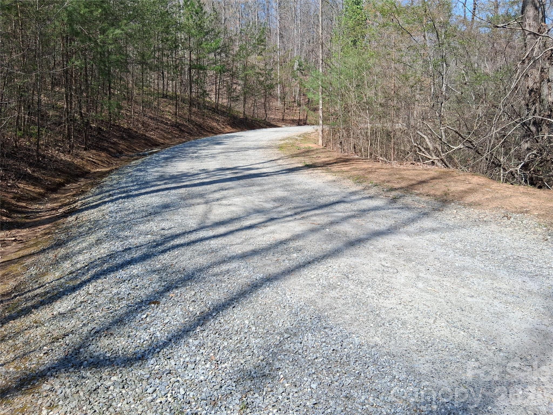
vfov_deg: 53.1
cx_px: 276
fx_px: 415
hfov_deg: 67.3
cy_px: 208
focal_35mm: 26
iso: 25
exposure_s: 1/377
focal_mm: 3.98
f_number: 1.8
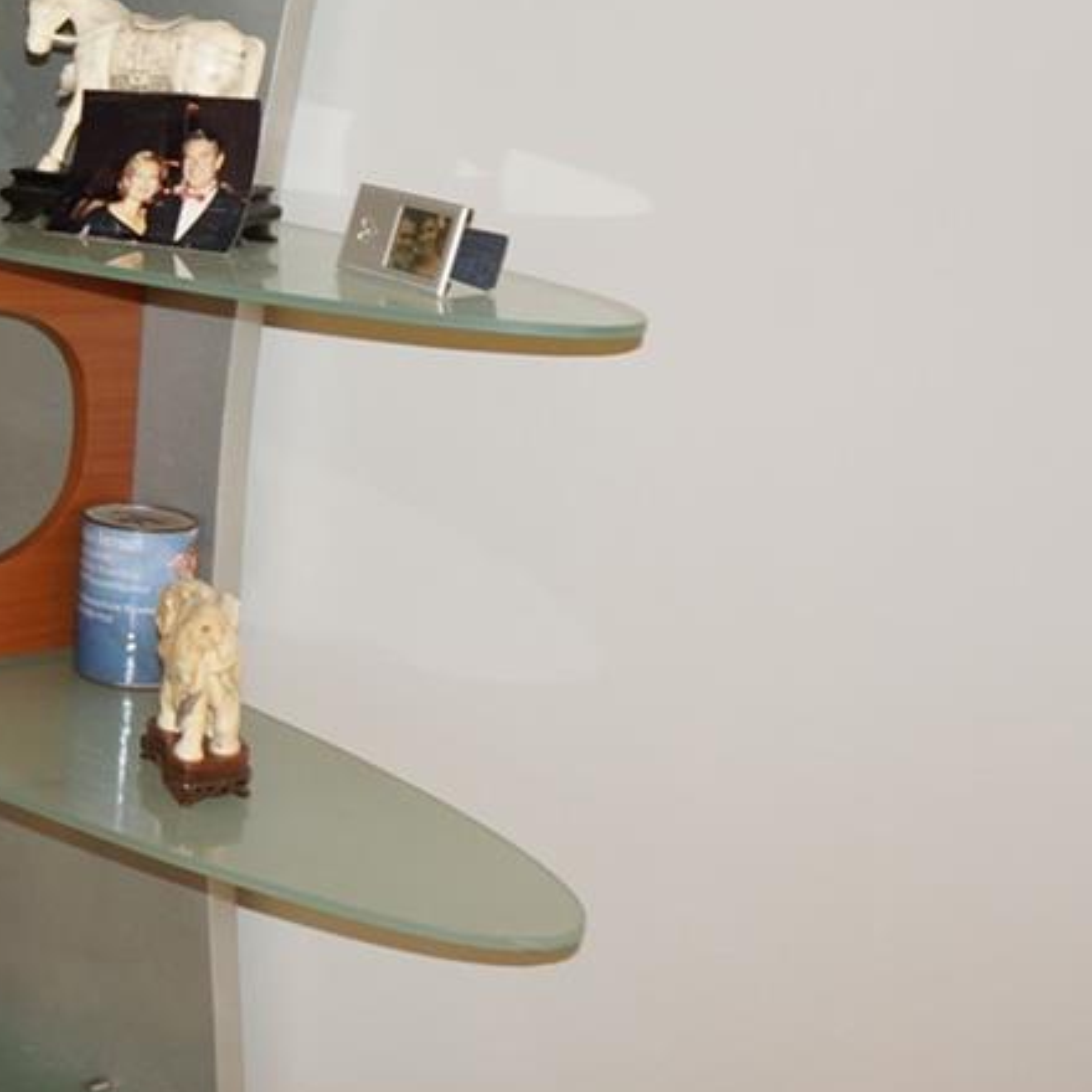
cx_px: -675
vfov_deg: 22.9
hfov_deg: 19.4
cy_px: 176
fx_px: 2641
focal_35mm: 74
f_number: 4
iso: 320
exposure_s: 1/60
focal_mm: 16
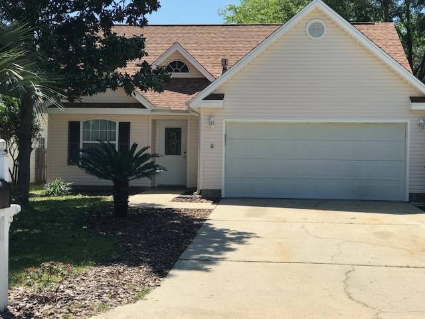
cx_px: 212
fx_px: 700
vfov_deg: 25.7
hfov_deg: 33.8
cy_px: 160
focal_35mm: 57
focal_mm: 6.6
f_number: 2.8
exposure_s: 1/725
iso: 20
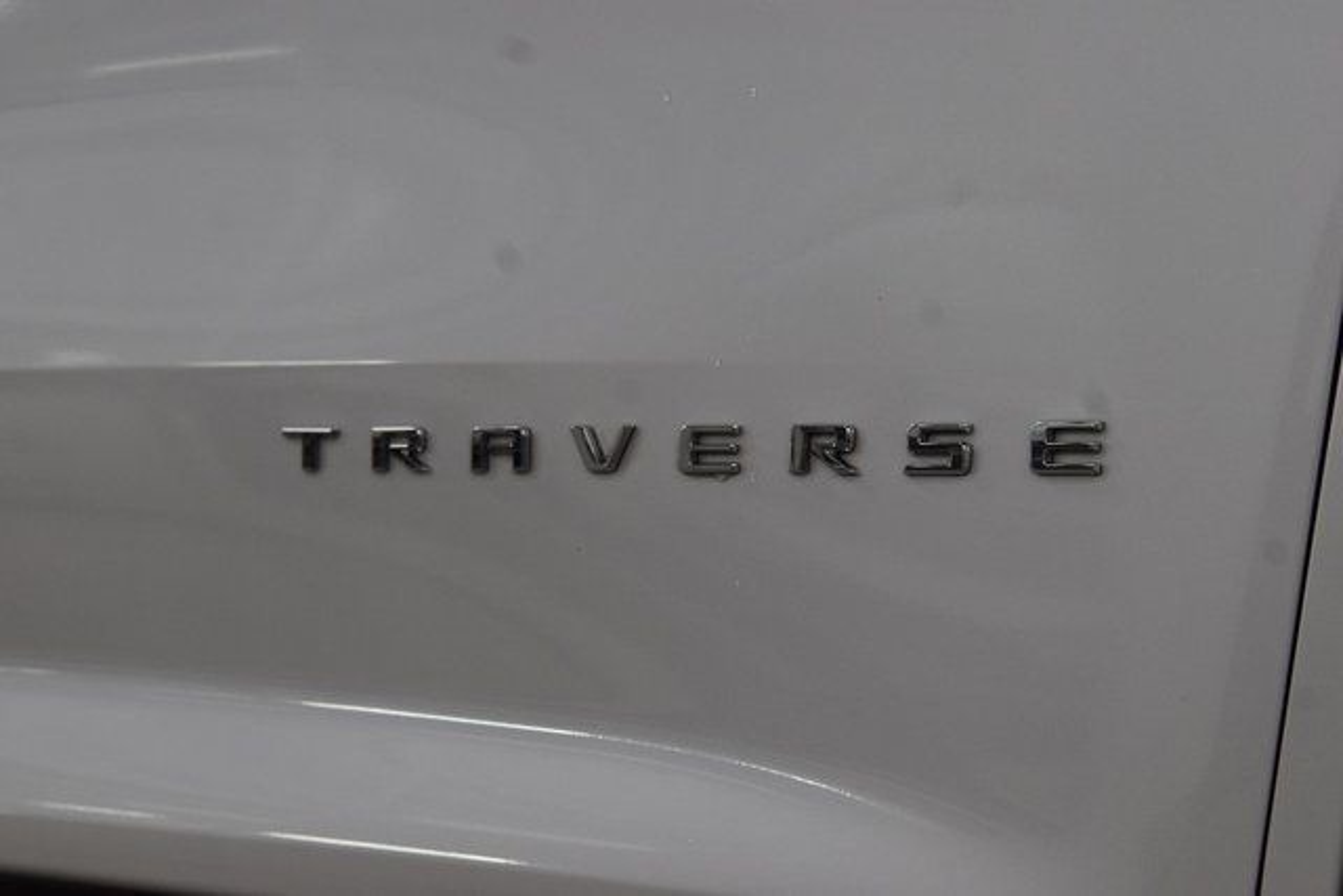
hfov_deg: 21.9
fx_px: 3470
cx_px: 672
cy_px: 448
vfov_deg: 14.7
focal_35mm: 93
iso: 1600
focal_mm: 62
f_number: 7.1
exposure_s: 1/125
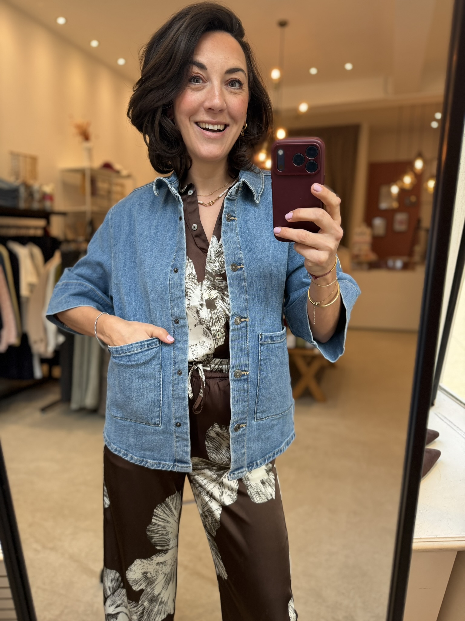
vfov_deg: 71.6
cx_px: 232
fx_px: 430
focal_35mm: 24
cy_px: 310
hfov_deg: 56.8
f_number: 1.78
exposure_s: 1/121
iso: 125
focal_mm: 6.76
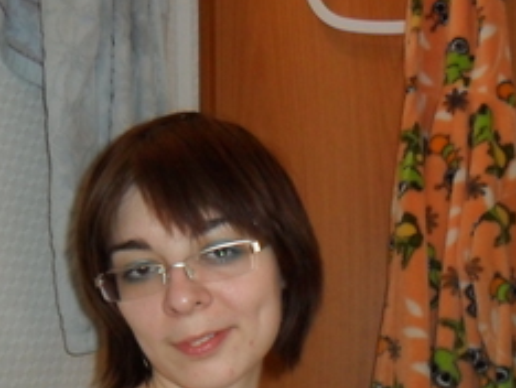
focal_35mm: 52
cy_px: 333
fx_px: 776
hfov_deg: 36.8
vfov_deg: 27.3
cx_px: 282
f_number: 3.5
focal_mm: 4.9
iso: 400
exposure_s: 1/45
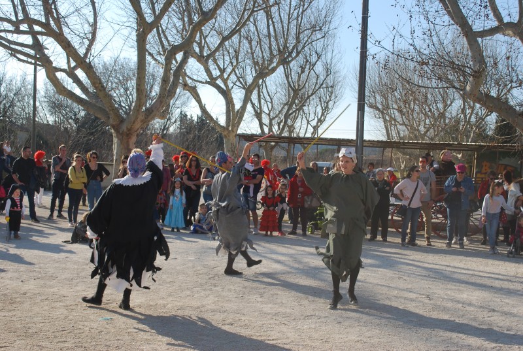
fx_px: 699
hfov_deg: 41.0
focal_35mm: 48
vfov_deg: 28.2
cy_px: 176
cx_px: 262
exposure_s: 1/200
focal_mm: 32
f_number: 7.1
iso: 100
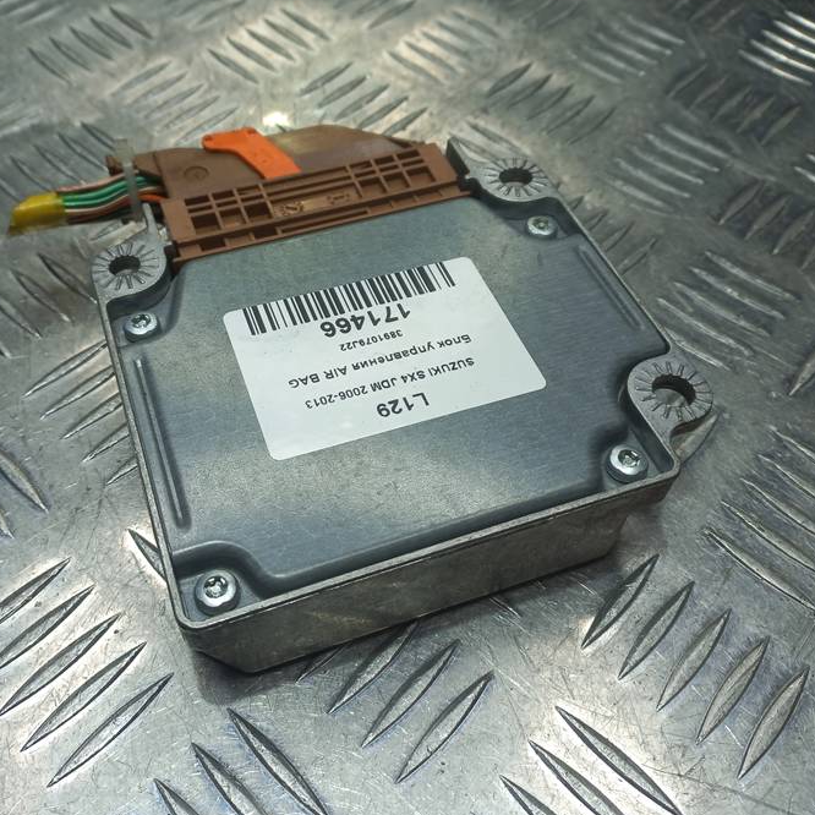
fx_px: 906
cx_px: 352
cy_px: 372
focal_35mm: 34
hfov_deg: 48.3
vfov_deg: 48.4
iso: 25
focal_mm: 4.6
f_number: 1.8
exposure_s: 1/100
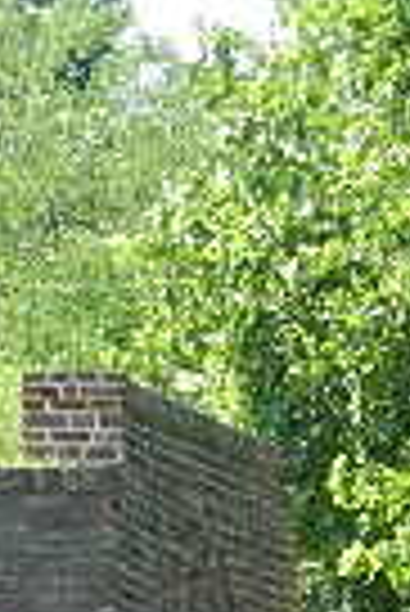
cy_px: 963
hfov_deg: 2.3
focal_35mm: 602
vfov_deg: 3.4
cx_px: -559
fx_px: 10257
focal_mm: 22.2
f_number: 5.1
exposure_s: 1/250
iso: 180
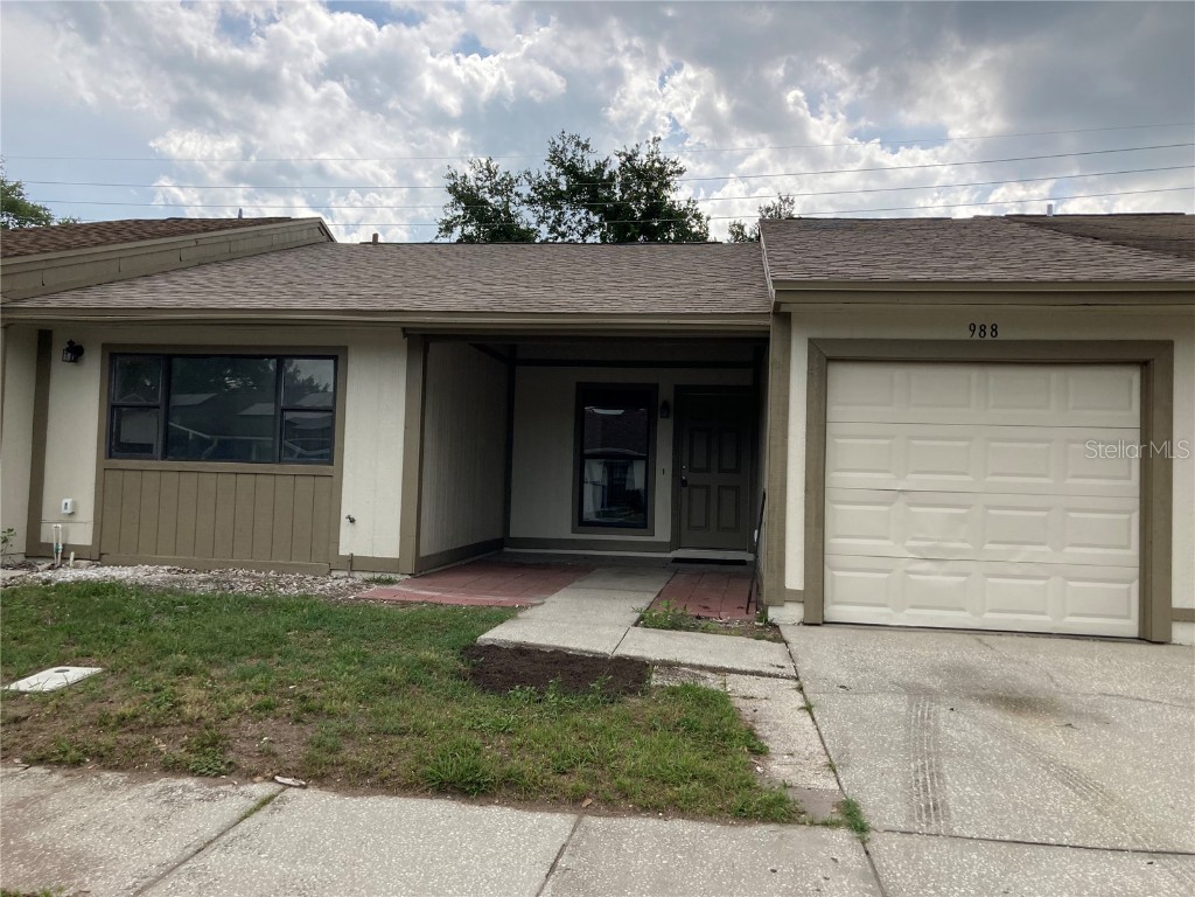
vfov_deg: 49.7
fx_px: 967
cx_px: 598
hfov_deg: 63.4
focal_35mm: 28
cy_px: 448
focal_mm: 3.99
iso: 20
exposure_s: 1/1919
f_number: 1.8
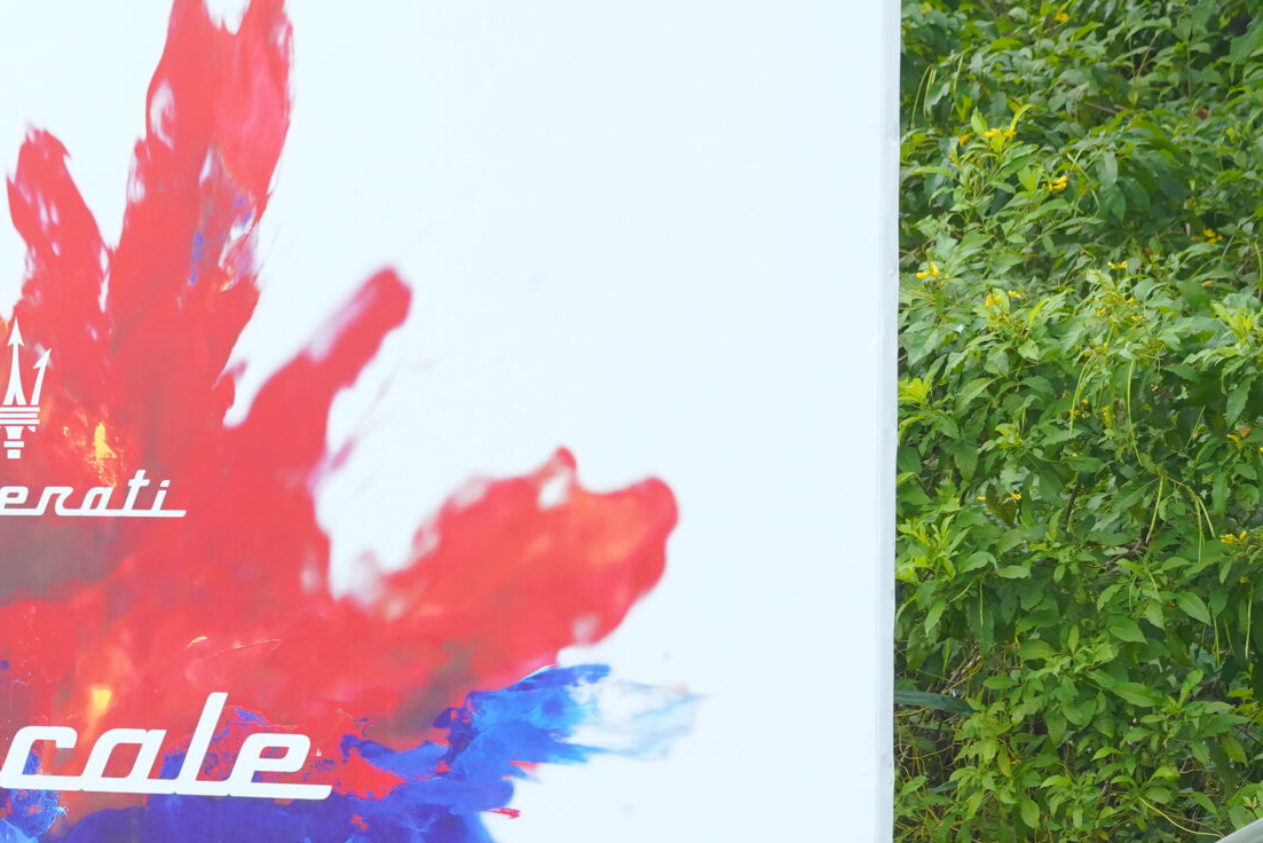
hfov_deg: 6.9
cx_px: 317
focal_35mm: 297
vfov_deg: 4.6
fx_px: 10438
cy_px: 809
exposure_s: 1/500
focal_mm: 128.2
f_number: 8
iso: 1000
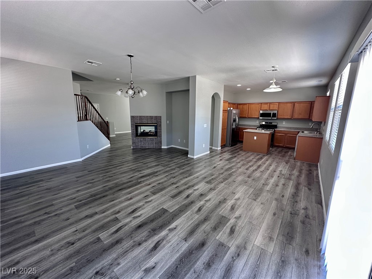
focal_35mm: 14
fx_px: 150
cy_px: 140
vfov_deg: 85.7
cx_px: 186
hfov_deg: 102.1
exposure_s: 1/99
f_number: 2.2
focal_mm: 2.22
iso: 250
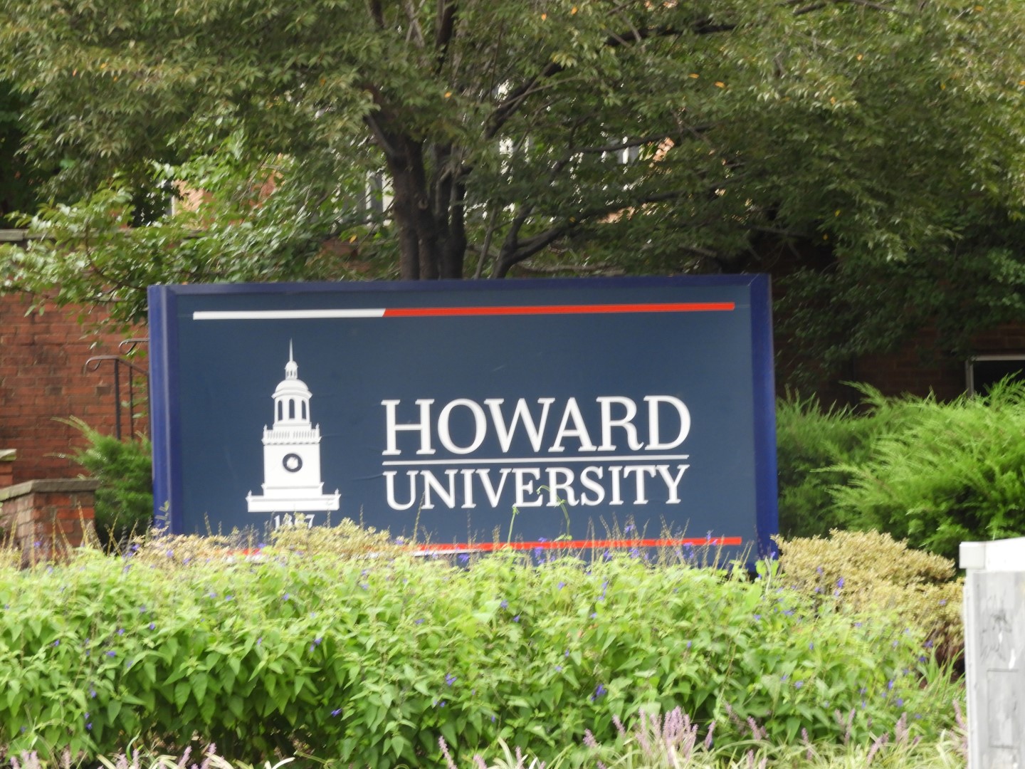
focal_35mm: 220
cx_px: 512
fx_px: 6514
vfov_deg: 6.8
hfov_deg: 9.0
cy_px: 384
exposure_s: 1/60
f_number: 5.3
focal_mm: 39.4
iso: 180
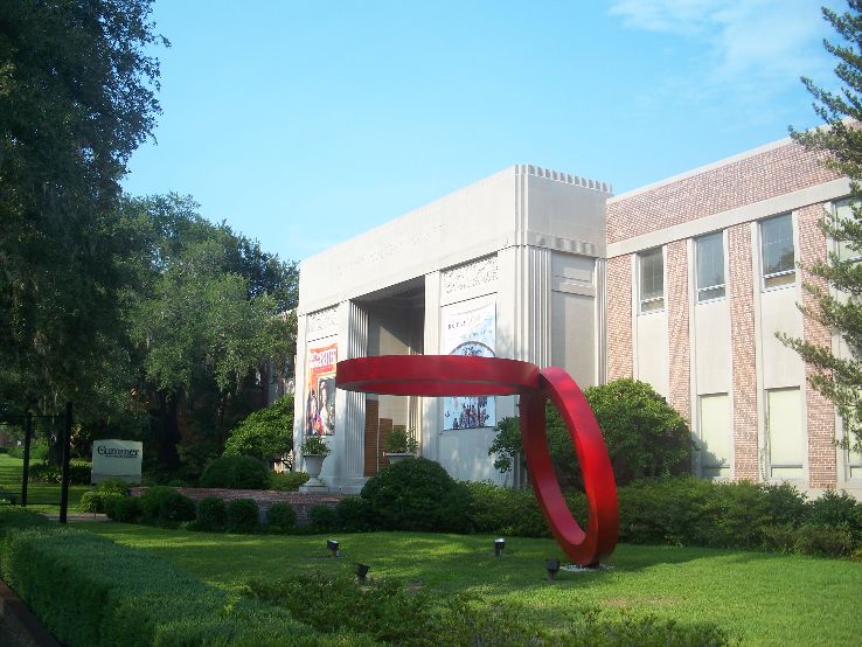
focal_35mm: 37
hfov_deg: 50.1
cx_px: 431
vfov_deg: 38.7
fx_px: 922
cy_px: 324
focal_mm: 7.8
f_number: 2.8
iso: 64
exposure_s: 1/500
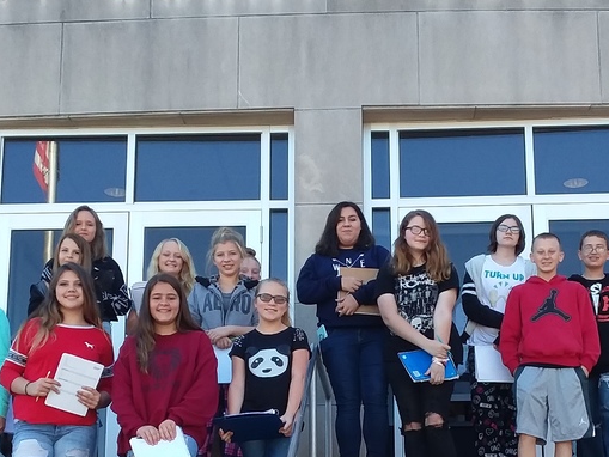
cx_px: 337
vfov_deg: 27.3
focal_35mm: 53
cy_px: 324
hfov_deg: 36.1
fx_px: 933
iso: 50
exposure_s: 1/246
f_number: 1.9
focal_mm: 2.91
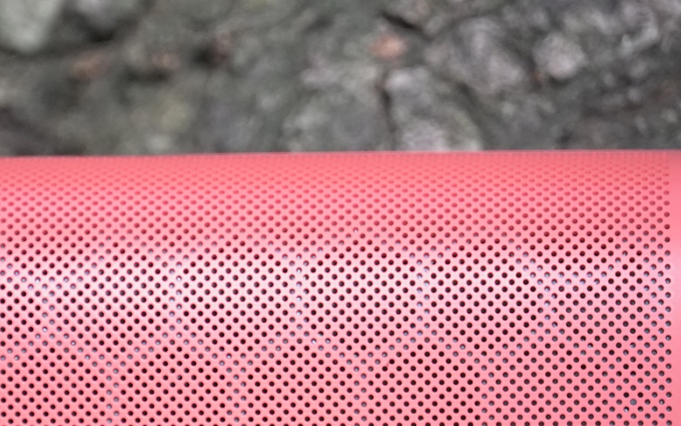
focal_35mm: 480
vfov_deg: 2.7
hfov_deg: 4.4
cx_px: 27
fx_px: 8911
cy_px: 367
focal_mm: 135
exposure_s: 1/250
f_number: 5.6
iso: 1600
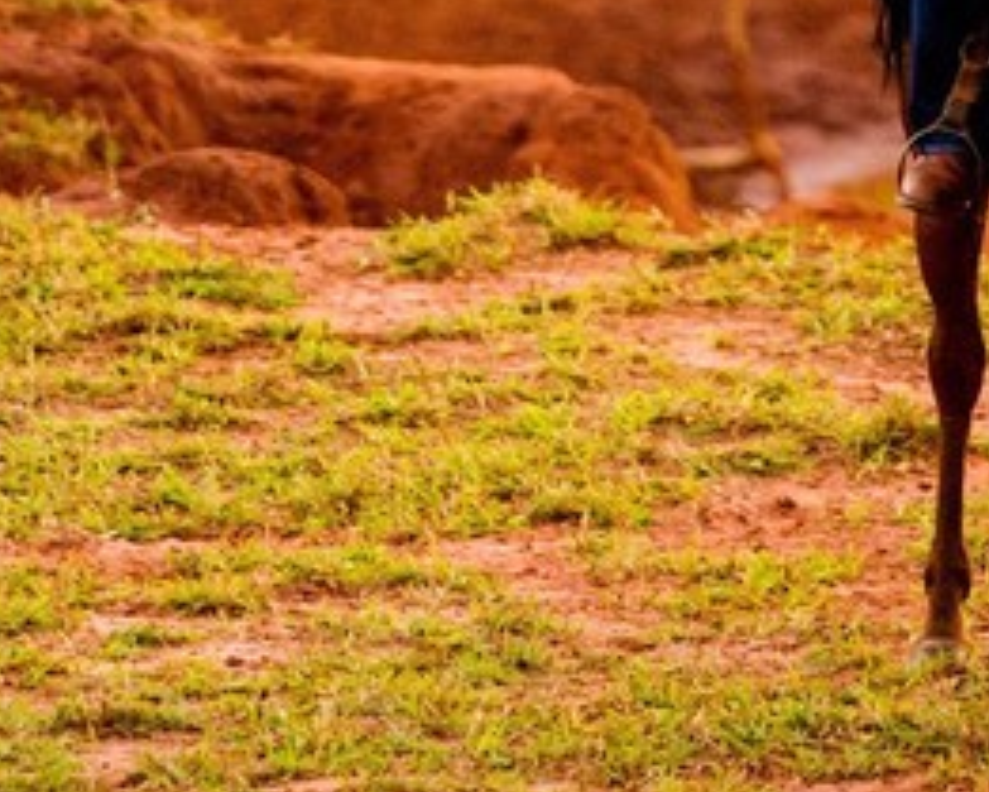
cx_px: 568
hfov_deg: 2.2
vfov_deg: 1.8
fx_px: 25270
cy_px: -686
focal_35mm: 863
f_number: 3.2
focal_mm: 200
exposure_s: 1/500
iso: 800
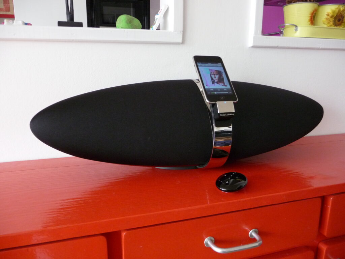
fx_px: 279
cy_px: 130
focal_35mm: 28
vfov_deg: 49.7
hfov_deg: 63.4
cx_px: 172
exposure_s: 1/25
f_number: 3.3
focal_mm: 4.7
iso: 400
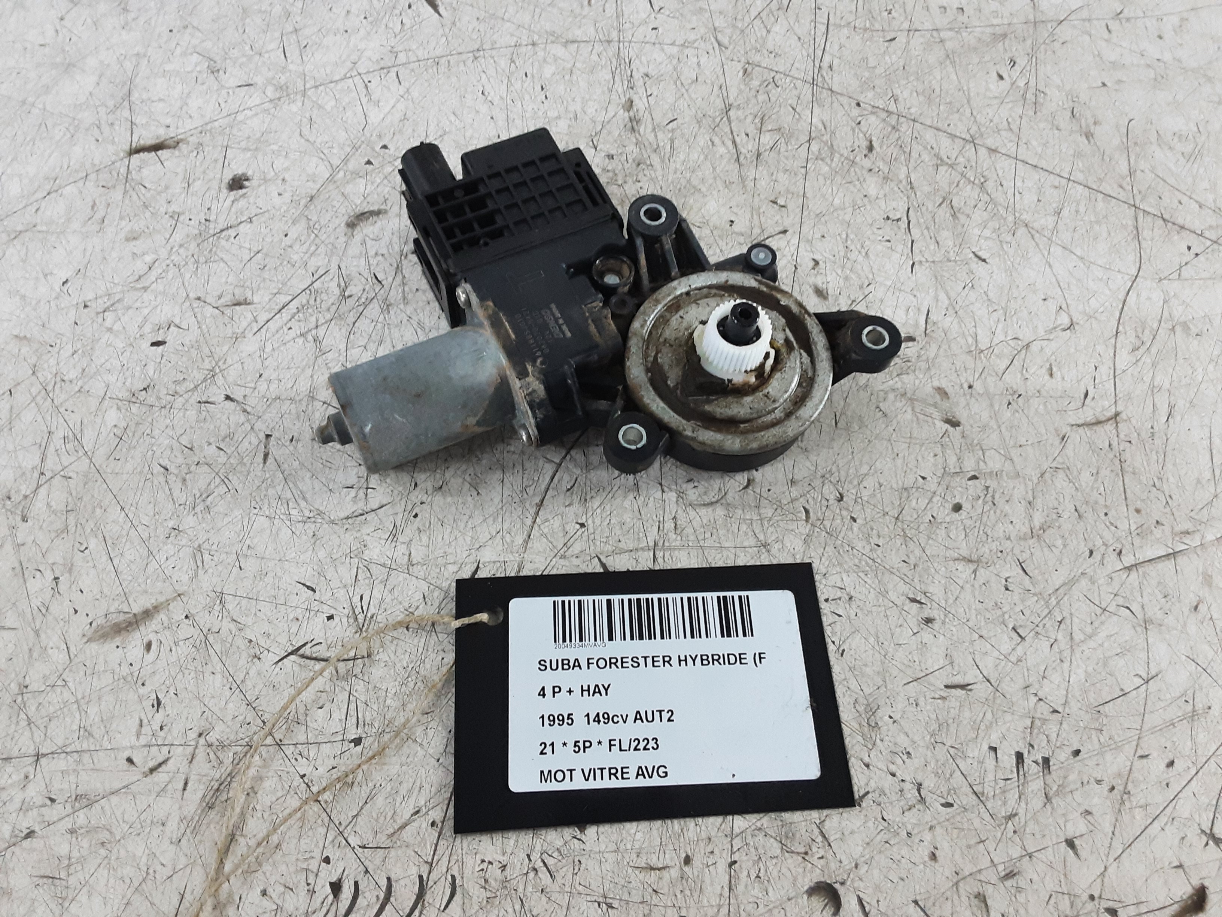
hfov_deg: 65.3
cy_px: 458
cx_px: 611
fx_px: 953
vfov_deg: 51.4
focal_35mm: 27
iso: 200
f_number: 1.9
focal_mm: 2.91
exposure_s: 1/50
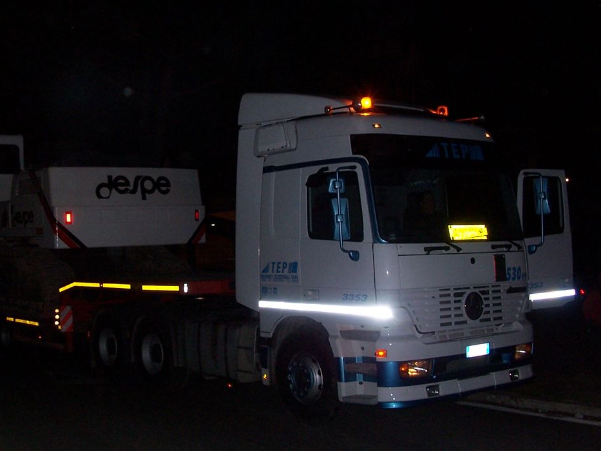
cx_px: 223
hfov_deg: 39.4
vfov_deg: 30.2
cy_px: 200
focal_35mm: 48
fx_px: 833
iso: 140
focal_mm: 6
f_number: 2.8
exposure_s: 1/60
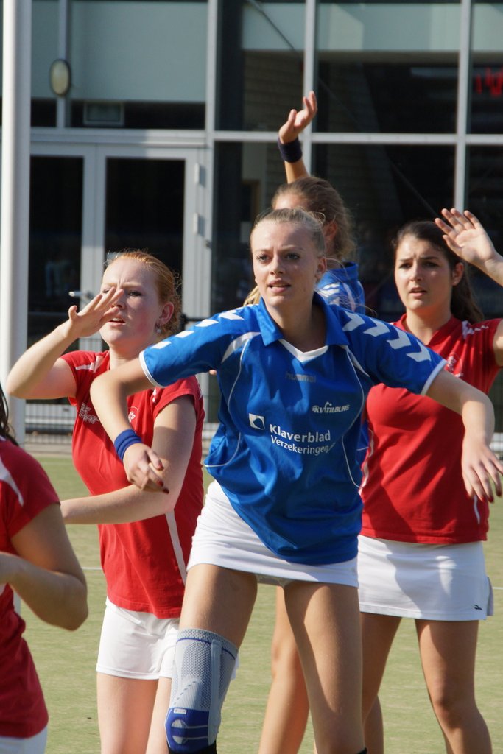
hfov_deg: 6.8
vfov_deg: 10.2
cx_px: 252
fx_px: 4242
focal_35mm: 202
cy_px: 377
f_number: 9
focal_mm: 135
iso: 320
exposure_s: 1/500
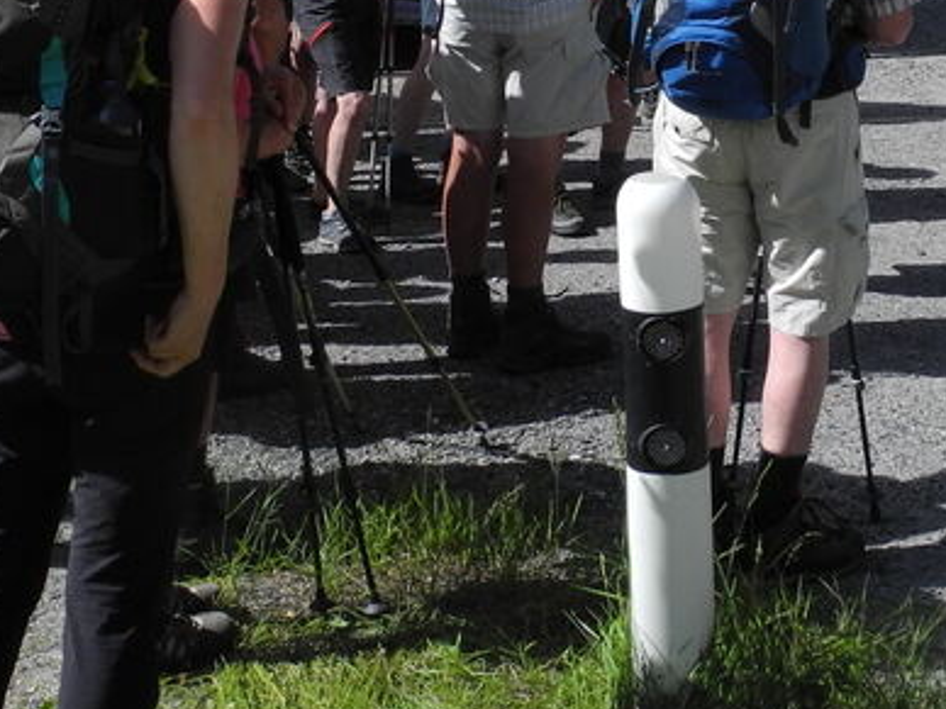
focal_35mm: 77
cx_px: 581
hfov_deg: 25.3
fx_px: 2104
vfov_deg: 18.1
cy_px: -153
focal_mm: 6
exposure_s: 1/800
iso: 100
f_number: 4.5
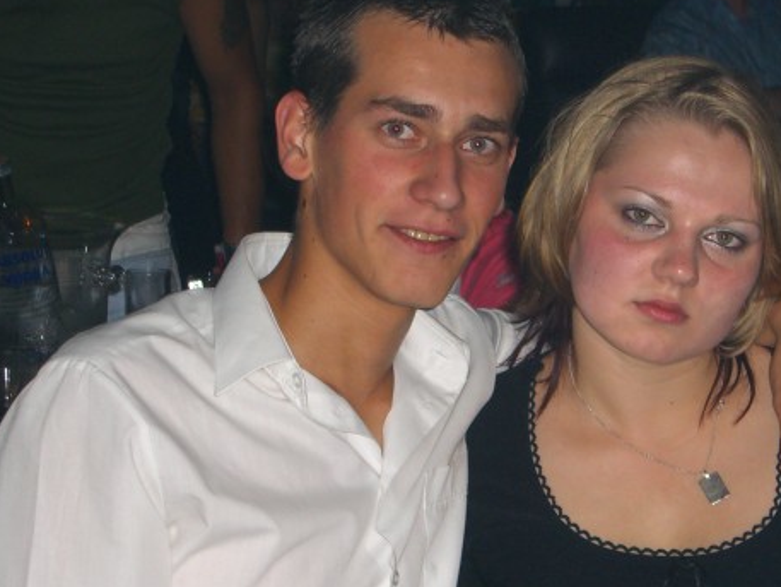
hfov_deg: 16.5
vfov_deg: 12.4
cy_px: 431
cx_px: 487
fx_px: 2686
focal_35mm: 119
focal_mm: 14.2
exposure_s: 1/60
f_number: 4
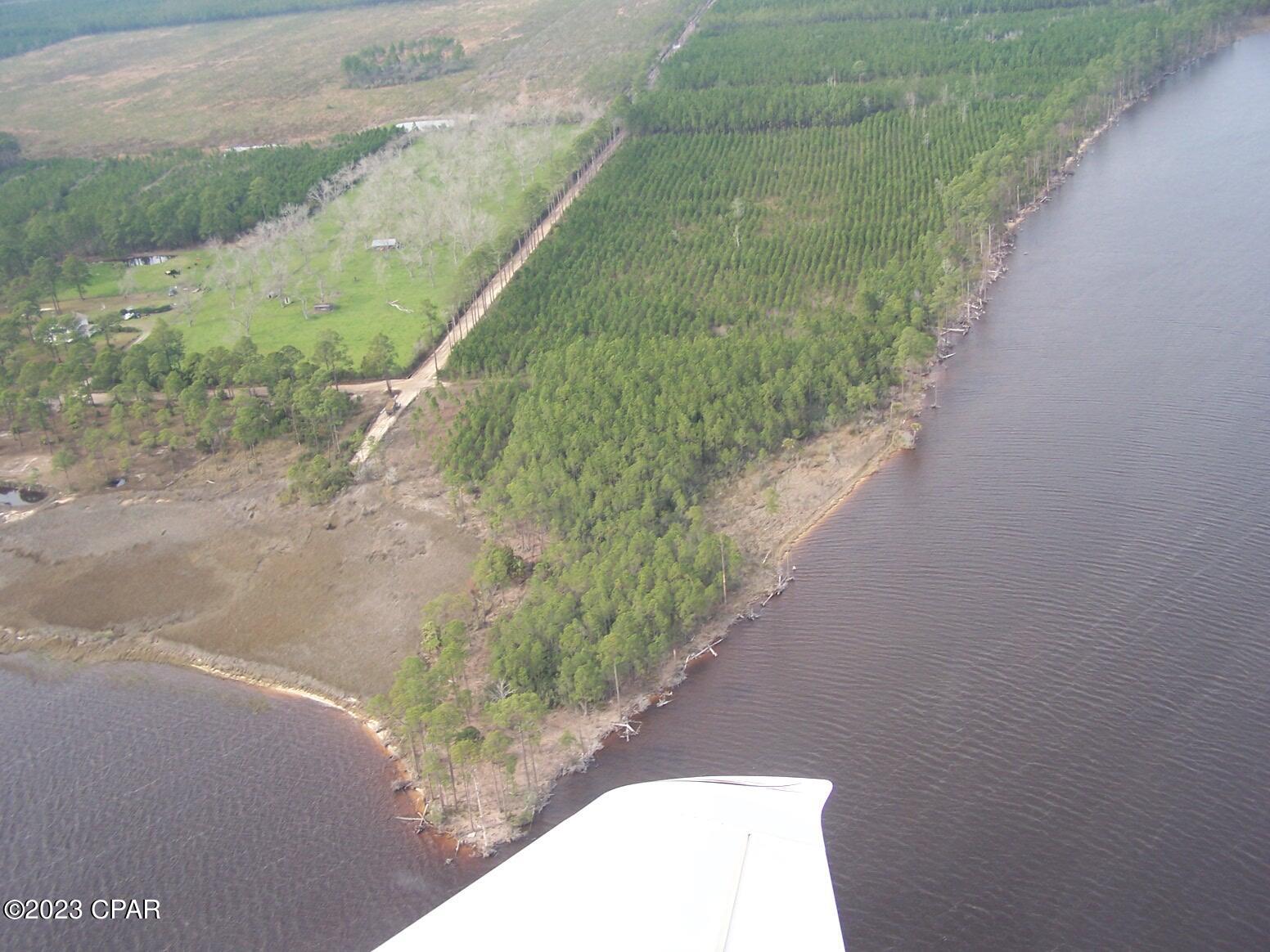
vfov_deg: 37.7
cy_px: 476
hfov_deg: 49.0
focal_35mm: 38
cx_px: 635
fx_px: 1394
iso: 80
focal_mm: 6.3
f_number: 2.8
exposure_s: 1/250
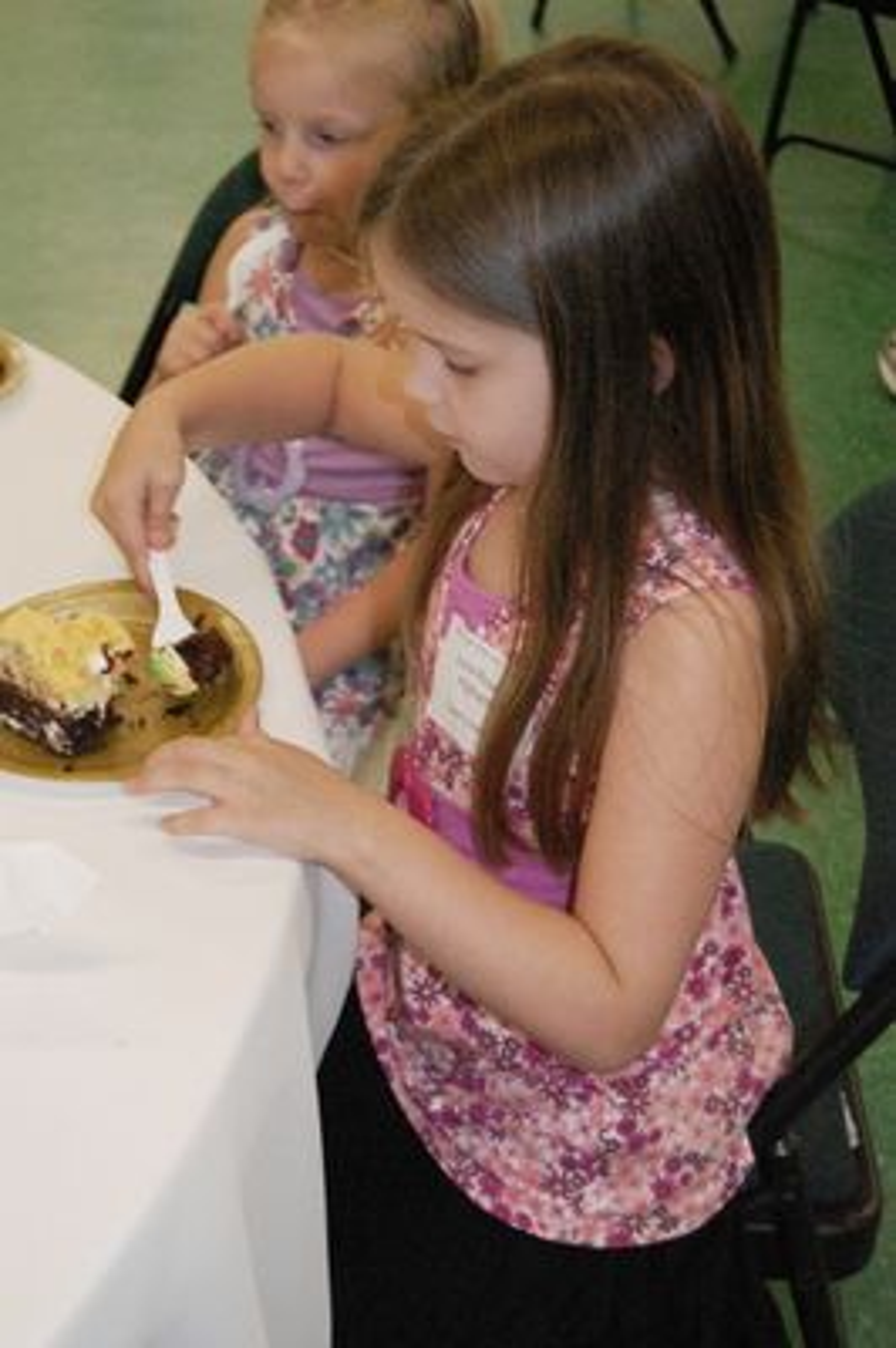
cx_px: 448
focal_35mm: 57
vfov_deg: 35.1
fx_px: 2132
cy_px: 674
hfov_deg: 23.7
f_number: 5
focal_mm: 38
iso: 1600
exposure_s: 1/80
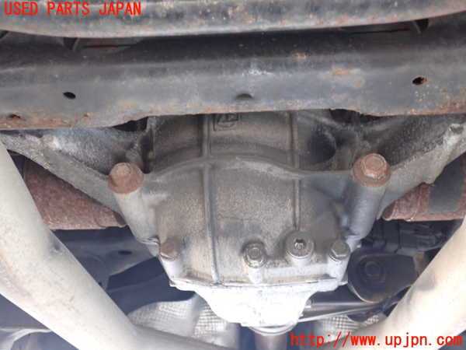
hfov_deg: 51.4
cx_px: 233
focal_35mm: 36
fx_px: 485
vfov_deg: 39.7
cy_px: 175
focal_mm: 6.37
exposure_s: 1/40
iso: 800
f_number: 2.5
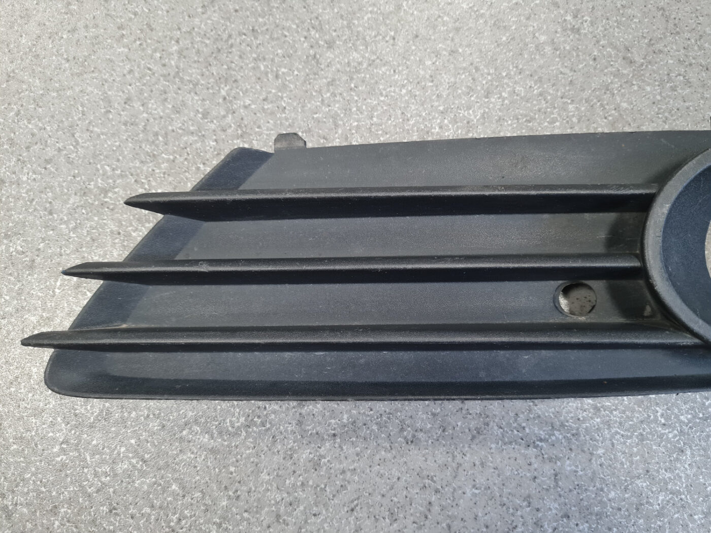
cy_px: 266
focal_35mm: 26
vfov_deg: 53.1
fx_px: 534
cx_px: 356
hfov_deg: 67.3
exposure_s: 1/50
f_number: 1.8
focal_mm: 5.4
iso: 250
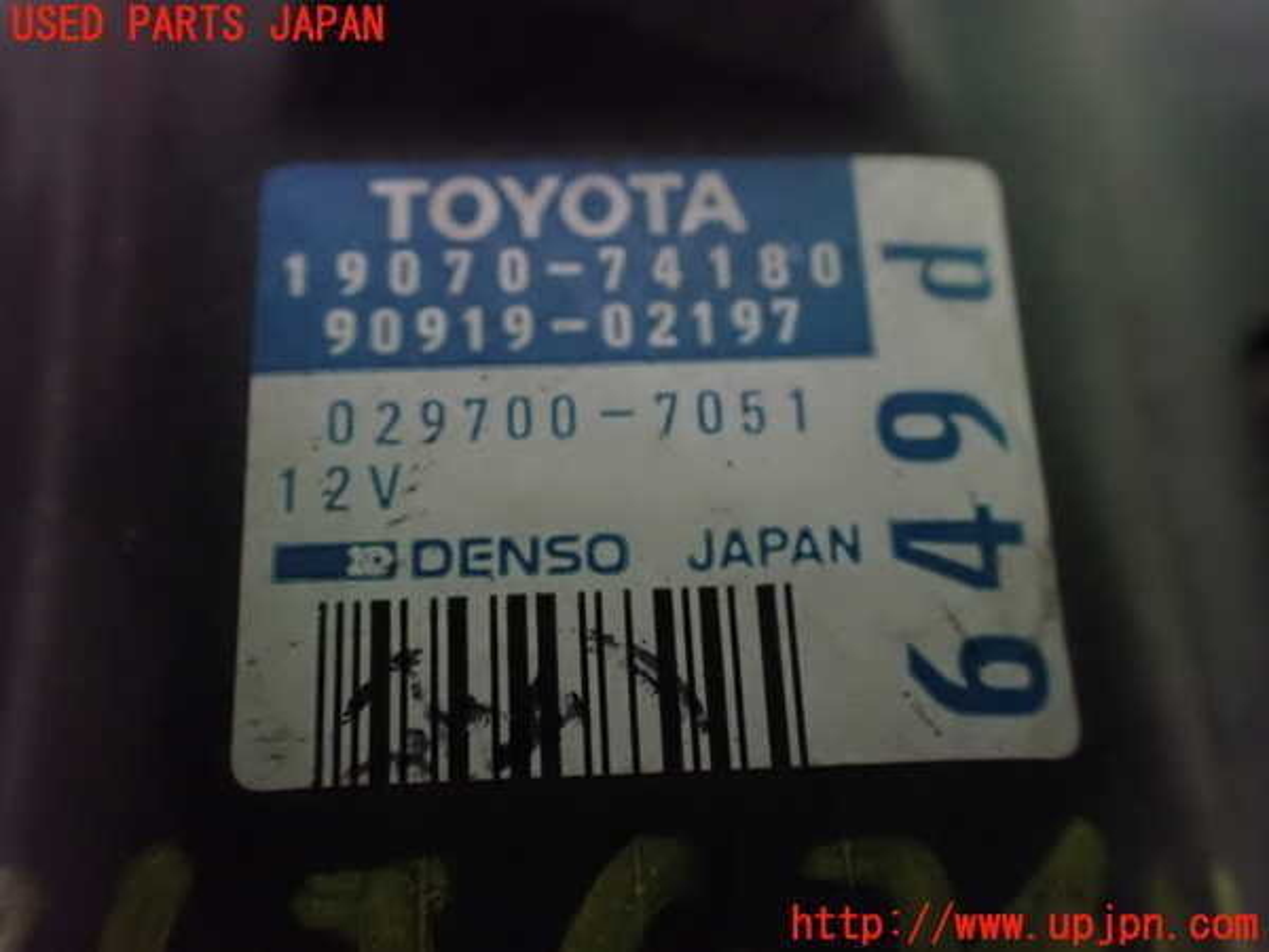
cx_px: 634
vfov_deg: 46.8
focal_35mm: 30
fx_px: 1100
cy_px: 476
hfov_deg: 60.0
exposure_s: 1/25
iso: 1600
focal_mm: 5.4
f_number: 2.3
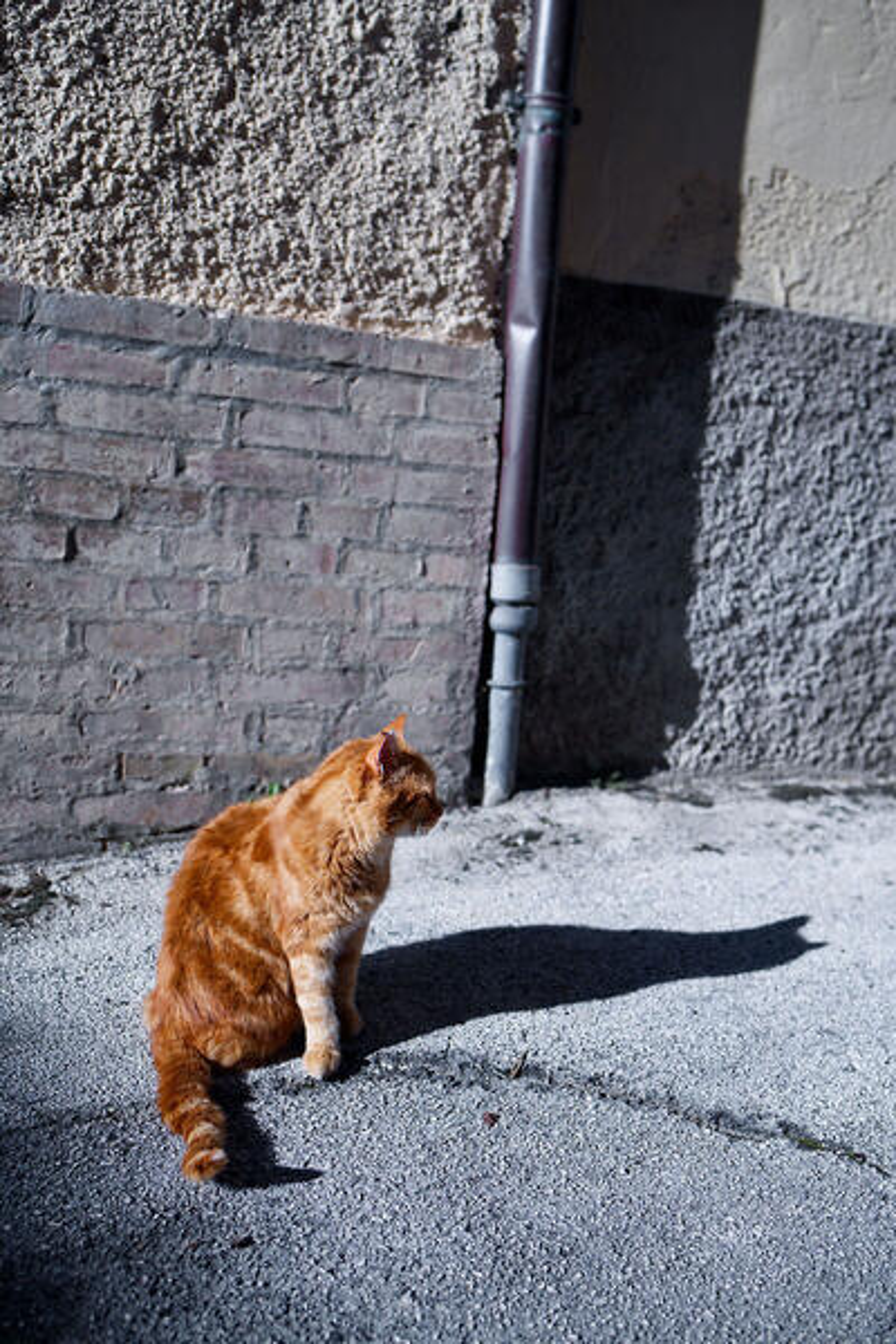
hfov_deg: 37.9
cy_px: 672
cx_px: 448
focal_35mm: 35
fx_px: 1307
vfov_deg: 54.4
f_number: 2.8
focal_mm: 35
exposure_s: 1/1000
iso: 100
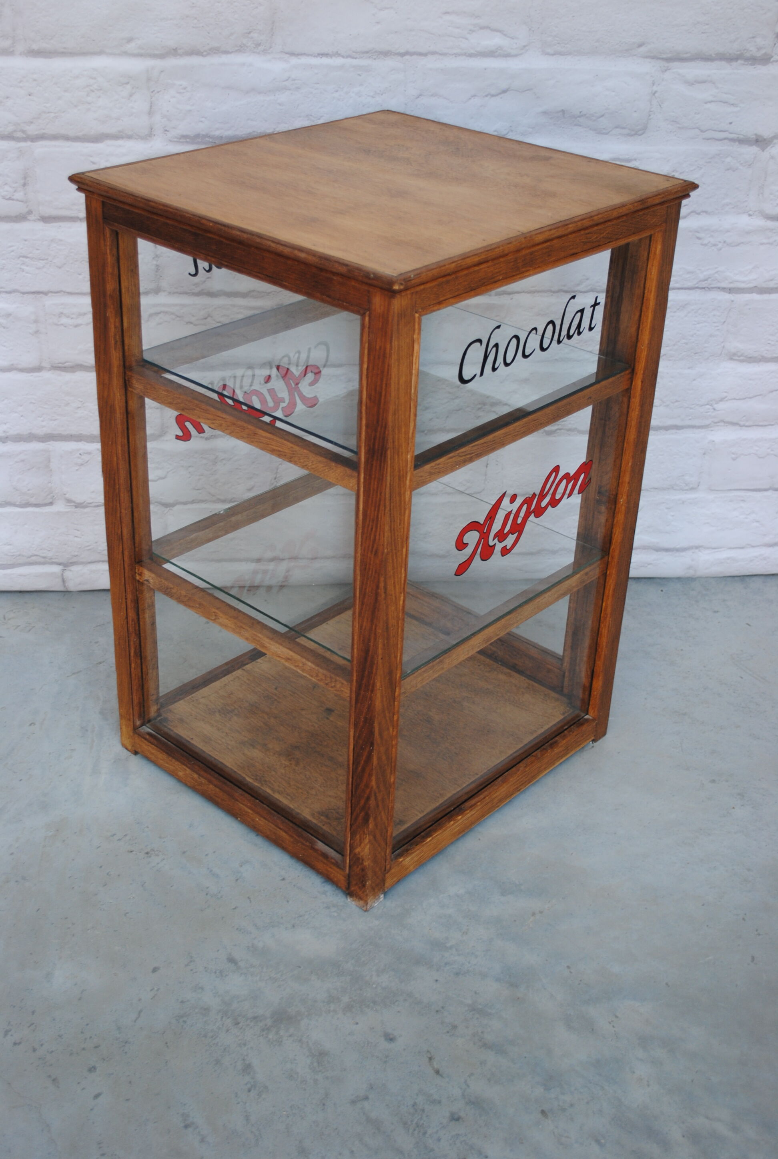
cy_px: 580
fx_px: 1403
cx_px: 389
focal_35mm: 44
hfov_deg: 31.0
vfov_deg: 44.9
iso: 200
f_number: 4.5
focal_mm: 29
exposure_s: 1/40
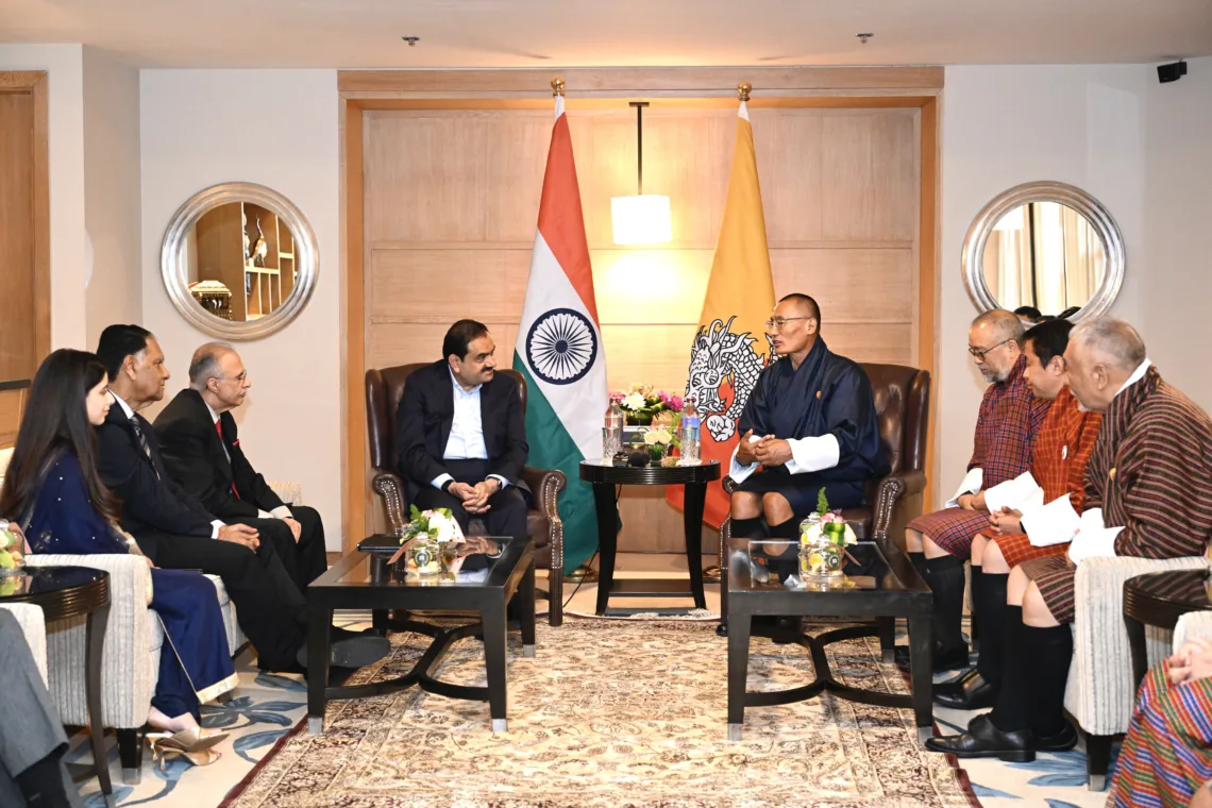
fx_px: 1650
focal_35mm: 49
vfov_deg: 27.5
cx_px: 606
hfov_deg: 40.3
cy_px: 404
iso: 5000
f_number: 4
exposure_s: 1/125
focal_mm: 49
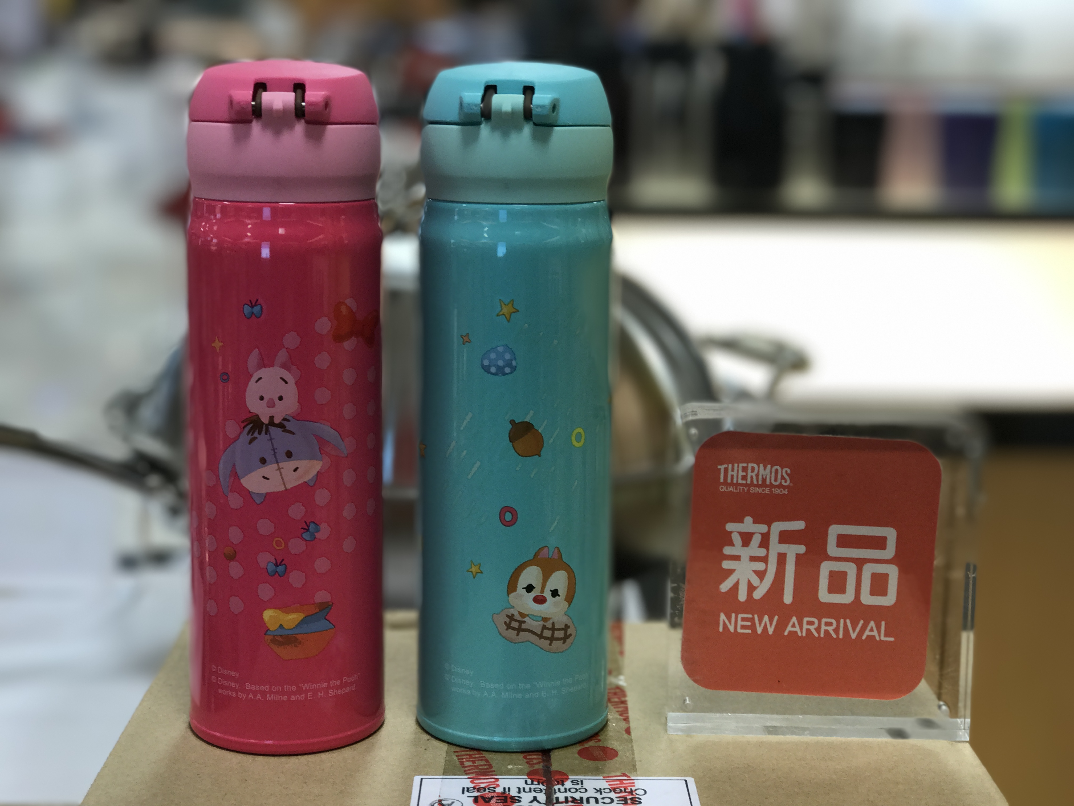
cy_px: 403
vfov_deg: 25.7
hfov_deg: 33.8
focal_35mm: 57
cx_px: 537
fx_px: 1768
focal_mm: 6.6
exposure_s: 1/60
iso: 50
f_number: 2.8
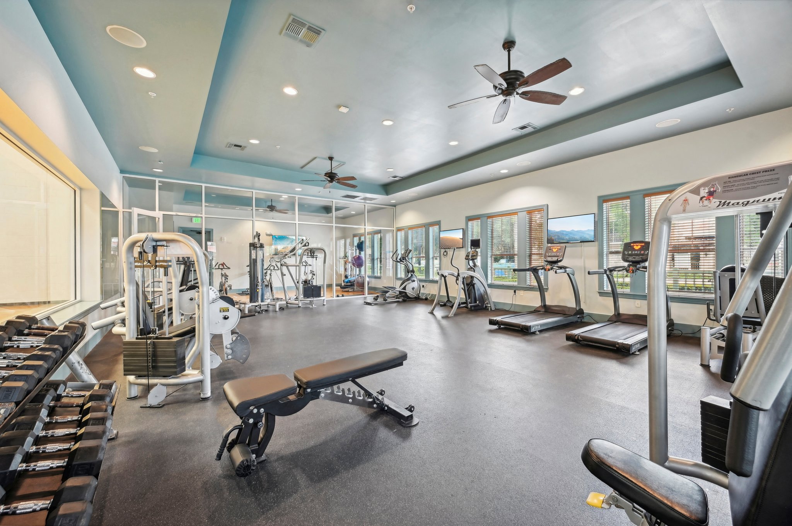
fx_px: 308
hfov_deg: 104.3
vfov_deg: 81.1
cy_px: 263
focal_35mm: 14
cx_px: 396
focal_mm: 14
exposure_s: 1/3.33
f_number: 8
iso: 400
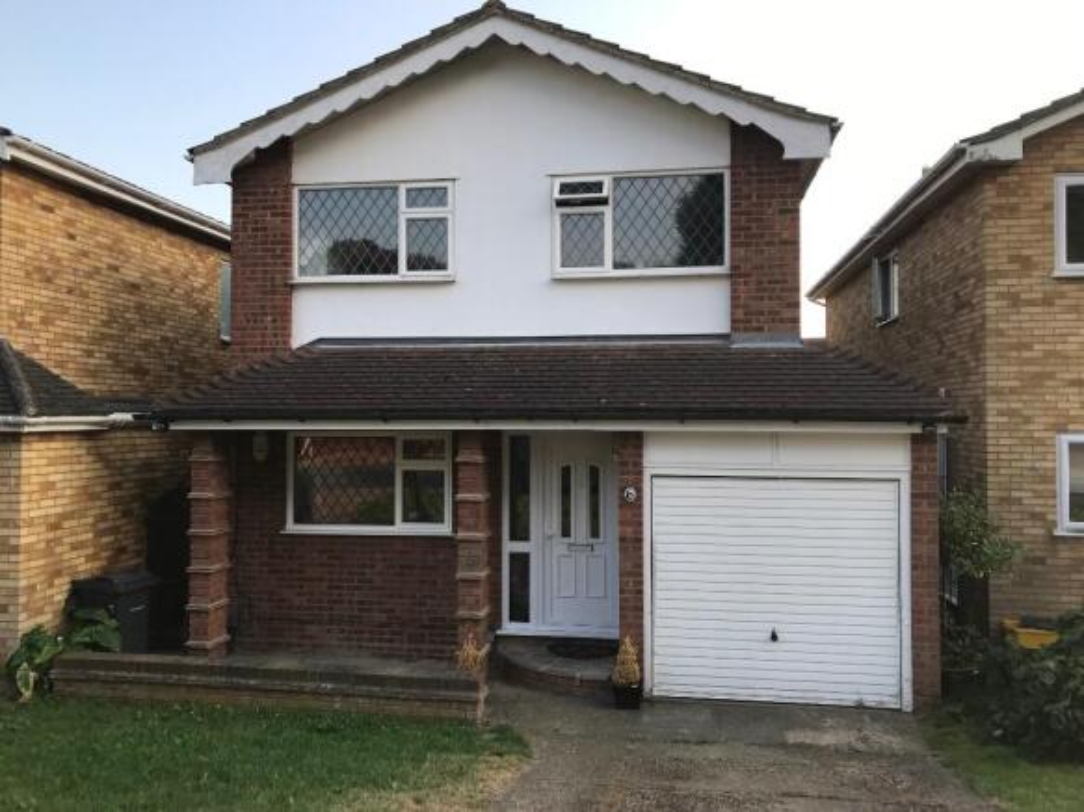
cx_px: 542
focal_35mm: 28
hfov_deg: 63.5
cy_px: 406
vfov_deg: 49.7
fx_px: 877
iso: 20
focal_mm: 3.99
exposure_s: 1/447
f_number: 1.8
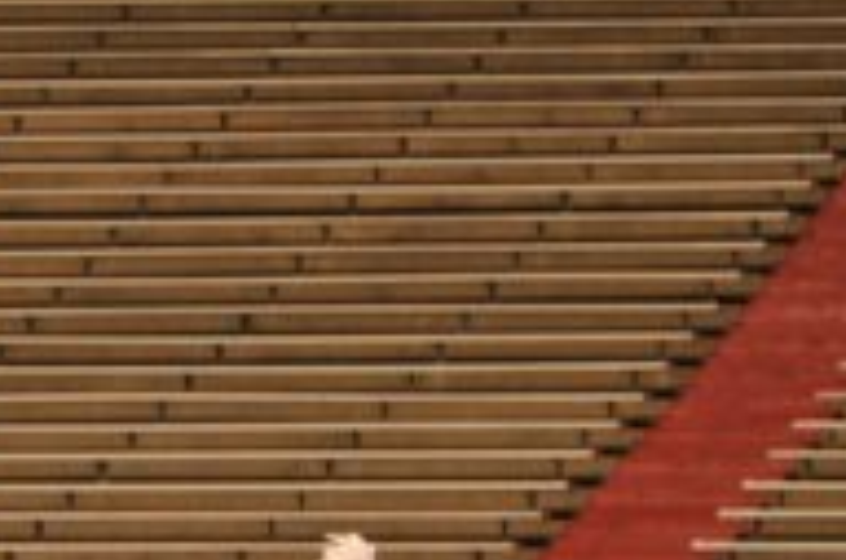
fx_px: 11440
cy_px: 893
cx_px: -908
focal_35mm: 488
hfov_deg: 4.2
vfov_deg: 2.8
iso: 200
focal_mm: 78
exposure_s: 1/125
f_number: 2.8
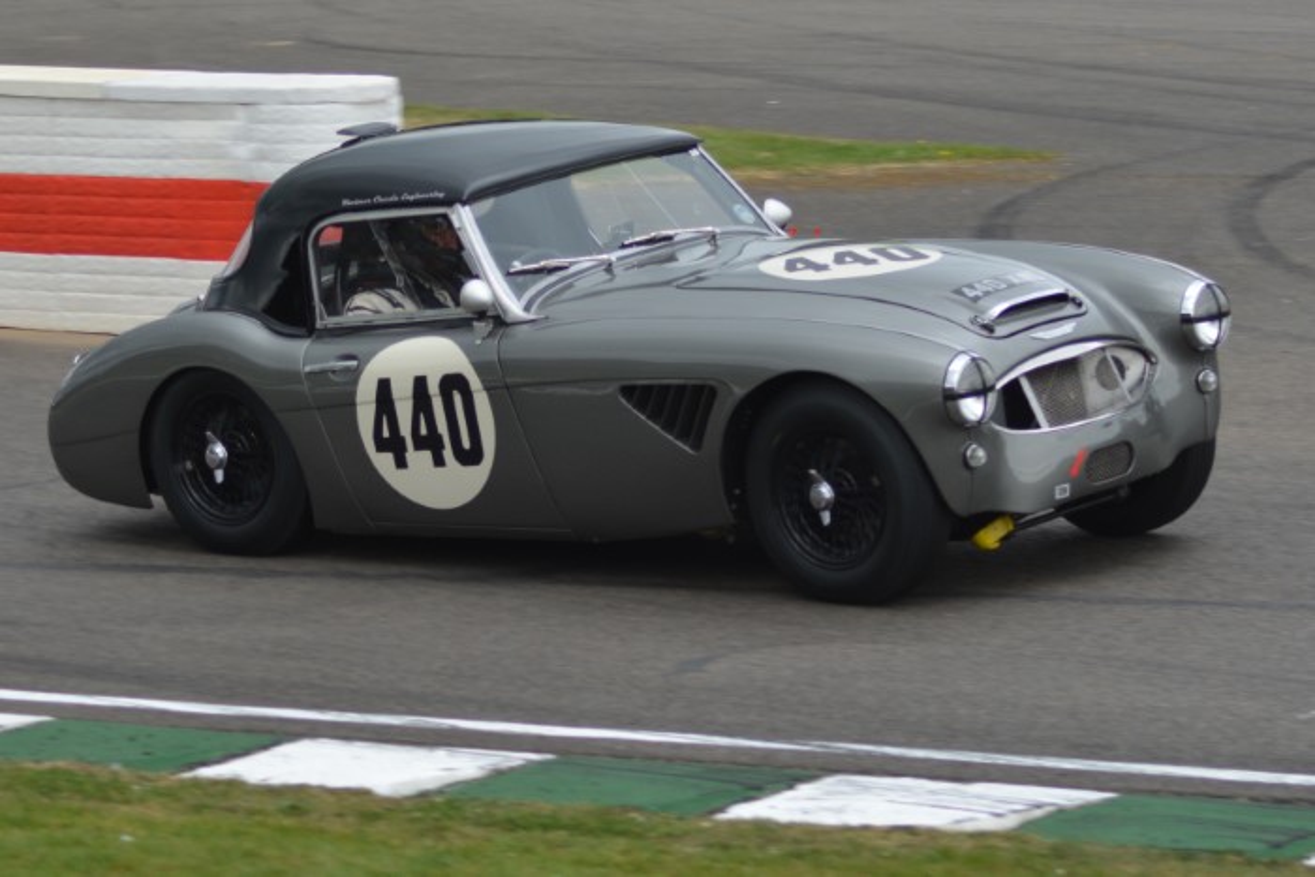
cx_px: 658
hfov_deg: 19.5
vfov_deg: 13.0
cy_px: 438
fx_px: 3836
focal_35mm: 105
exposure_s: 1/500
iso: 400
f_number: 5
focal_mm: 70
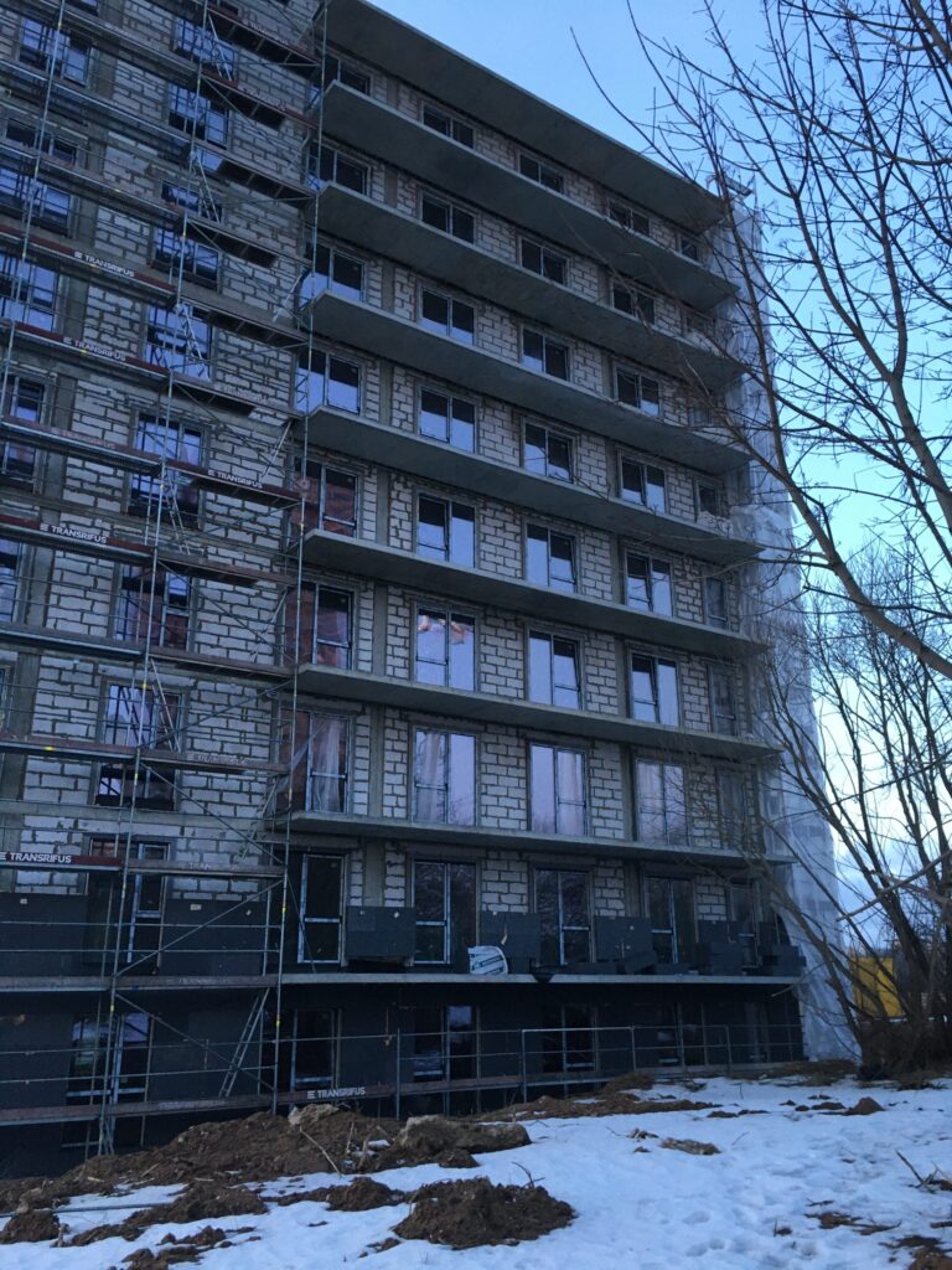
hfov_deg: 48.2
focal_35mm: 29
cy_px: 635
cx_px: 476
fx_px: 1063
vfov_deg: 61.7
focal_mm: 4.15
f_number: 2.2
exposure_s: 1/33
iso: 64
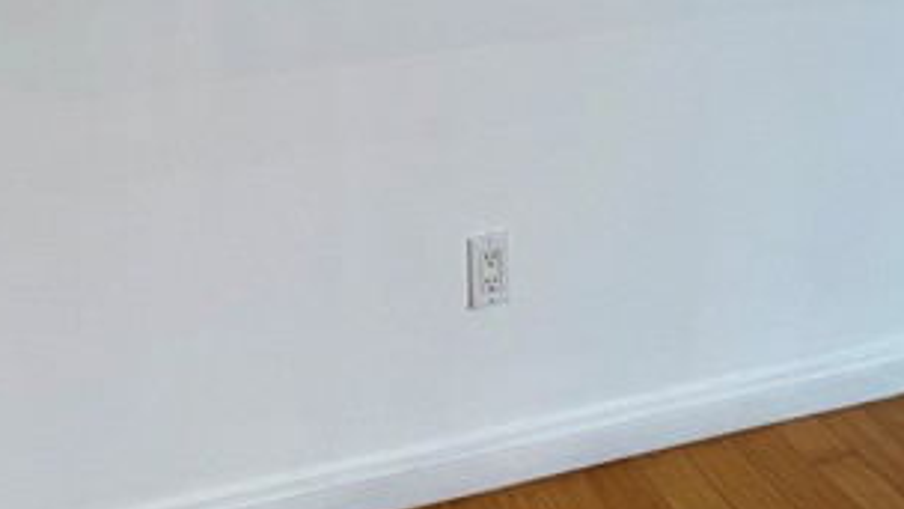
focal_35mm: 55
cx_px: 437
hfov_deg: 37.8
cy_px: -241
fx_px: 1318
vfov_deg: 19.3
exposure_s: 1/214
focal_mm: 6.76
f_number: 1.78
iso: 64
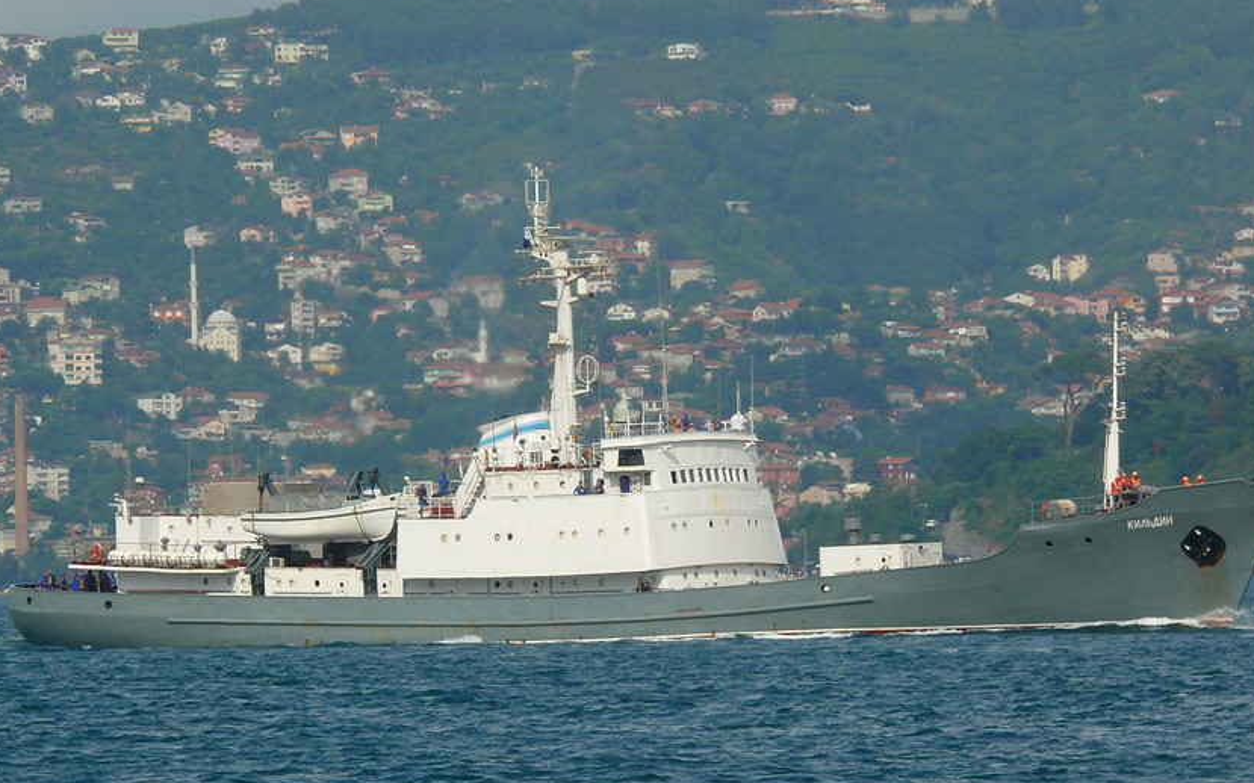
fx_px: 14216
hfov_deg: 5.1
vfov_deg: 3.2
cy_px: 435
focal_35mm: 416
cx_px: 629
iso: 100
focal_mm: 64.5
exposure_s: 1/400
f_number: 7.1
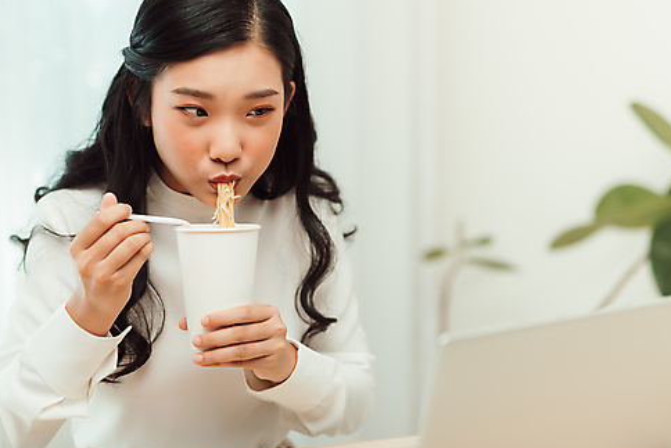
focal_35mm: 62
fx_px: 1156
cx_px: 273
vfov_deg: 21.9
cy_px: 184
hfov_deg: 32.3
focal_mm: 50
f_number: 1.8
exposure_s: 1/400
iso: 100
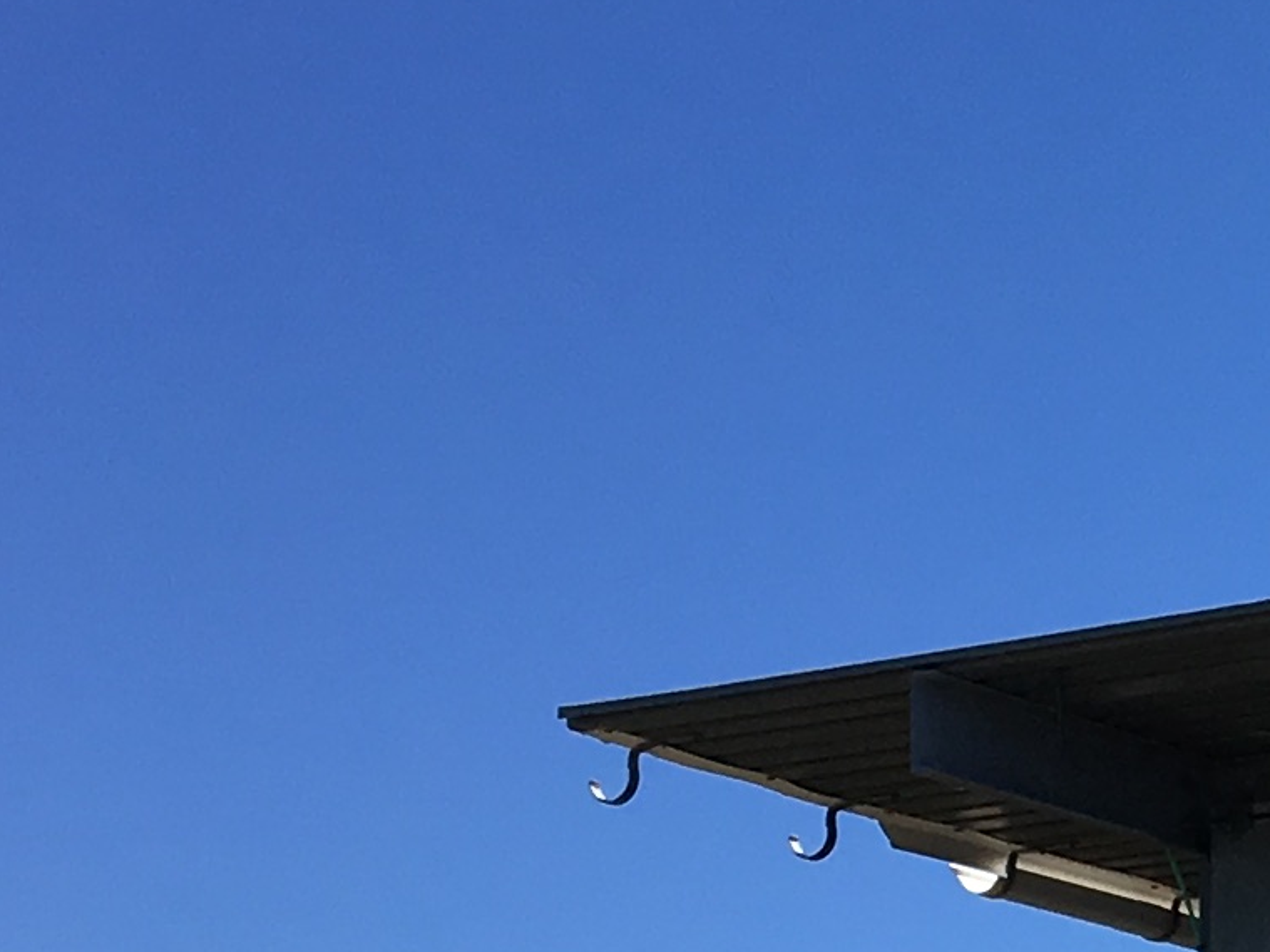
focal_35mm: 154
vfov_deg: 9.4
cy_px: 1464
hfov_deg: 11.8
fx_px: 5649
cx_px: 2346
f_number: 2.2
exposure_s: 1/1923
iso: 25
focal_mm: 4.15
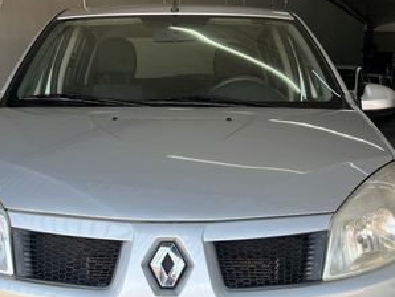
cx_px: 166
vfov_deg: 34.5
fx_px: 468
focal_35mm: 41
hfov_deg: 45.6
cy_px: 217
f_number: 1.5
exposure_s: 1/345
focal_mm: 5.7
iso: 50
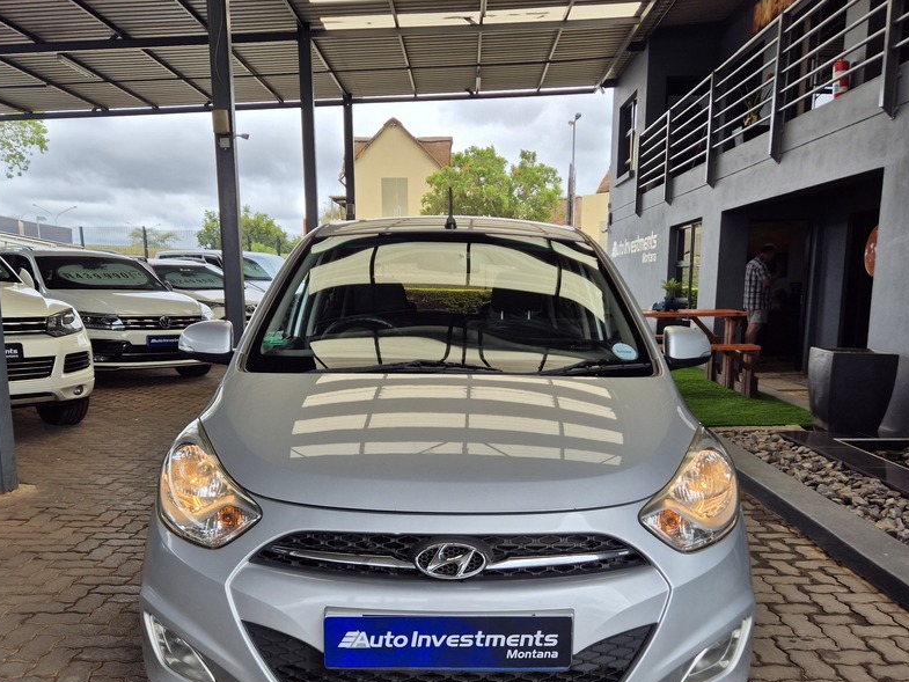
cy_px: 418
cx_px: 448
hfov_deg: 60.0
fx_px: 788
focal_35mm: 30
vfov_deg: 46.5
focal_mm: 5.4
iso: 25
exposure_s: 1/838
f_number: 1.8
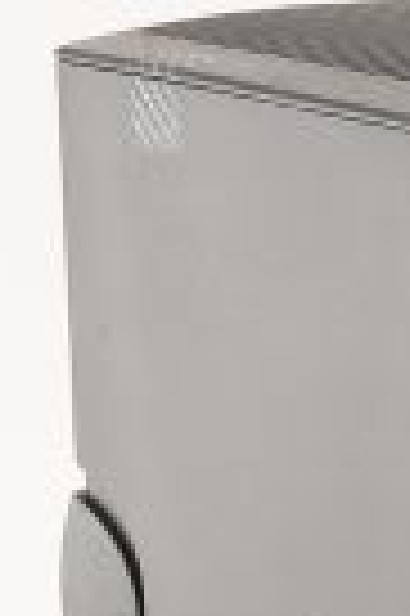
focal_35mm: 219
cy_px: 825
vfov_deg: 9.2
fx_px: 3750
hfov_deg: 6.2
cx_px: 676
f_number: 10
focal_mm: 50
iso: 1600
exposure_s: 1/125
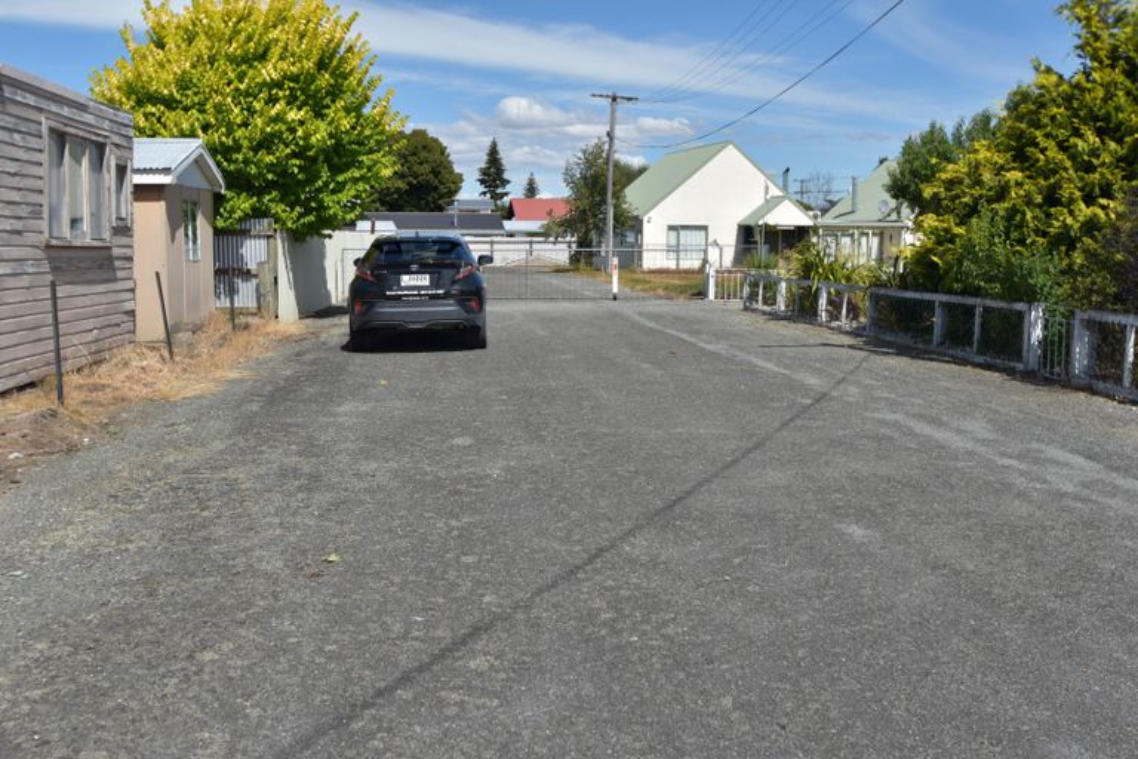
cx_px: 569
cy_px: 380
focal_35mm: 36
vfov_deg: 36.9
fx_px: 1138
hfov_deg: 53.1
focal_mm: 24
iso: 200
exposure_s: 1/2000
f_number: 4.5
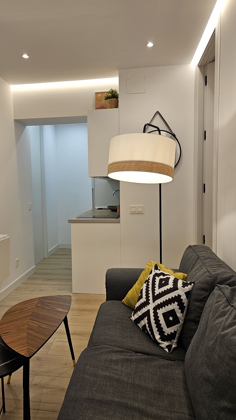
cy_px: 209
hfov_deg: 44.2
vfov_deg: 71.9
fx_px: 289
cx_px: 98
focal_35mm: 26
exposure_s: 1/100
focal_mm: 5.4
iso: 50
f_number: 1.8
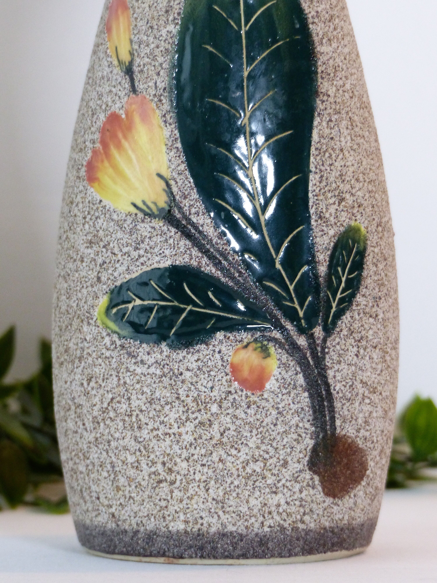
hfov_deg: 7.1
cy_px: 292
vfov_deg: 9.5
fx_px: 3501
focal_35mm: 208
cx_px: 218
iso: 400
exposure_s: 1/25
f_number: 2.8
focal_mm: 34
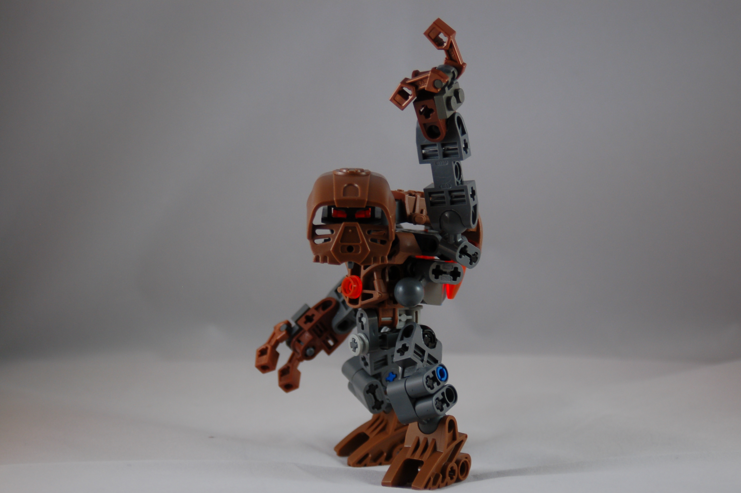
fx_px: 2283
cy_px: 260
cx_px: 381
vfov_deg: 12.3
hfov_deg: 18.4
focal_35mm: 111
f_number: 5.3
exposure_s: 1/15
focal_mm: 70
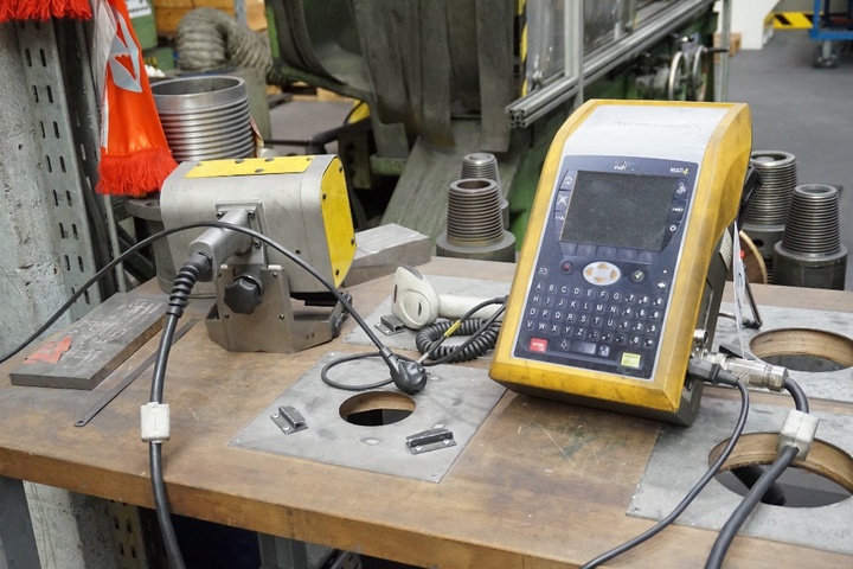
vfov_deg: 33.0
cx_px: 426
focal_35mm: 40
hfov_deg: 47.9
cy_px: 284
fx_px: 960
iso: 3200
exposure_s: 1/100
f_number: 4.5
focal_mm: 27
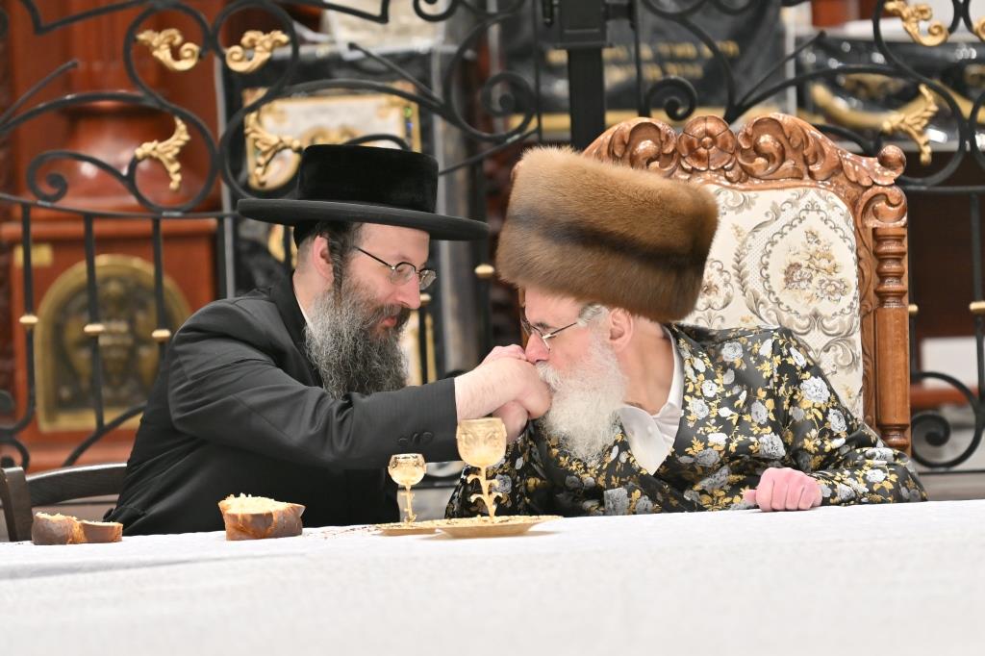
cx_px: 492
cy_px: 328
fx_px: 8205
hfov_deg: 6.9
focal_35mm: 300
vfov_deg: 4.6
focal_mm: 200
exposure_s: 1/320
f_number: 2.8
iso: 250
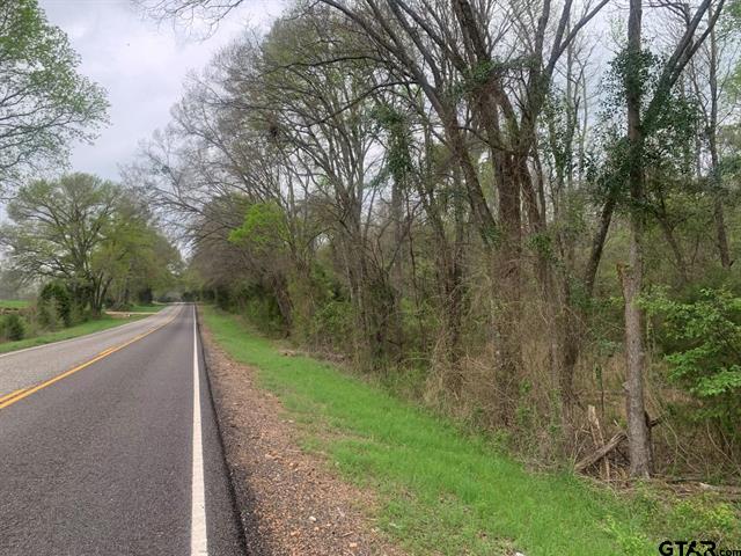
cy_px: 278
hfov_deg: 67.3
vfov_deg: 53.1
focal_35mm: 26
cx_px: 370
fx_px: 557
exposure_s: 1/467
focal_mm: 4.25
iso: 25
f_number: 1.8
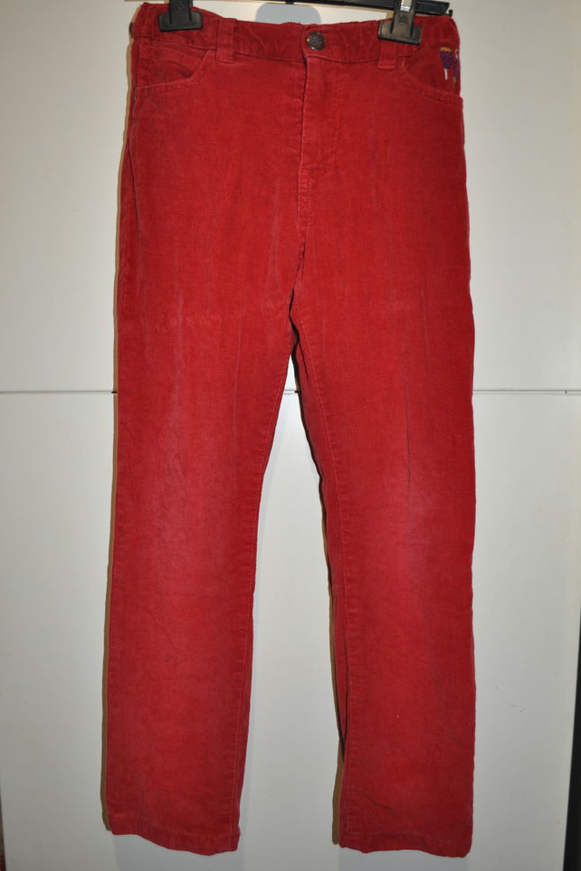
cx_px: 285
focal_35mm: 28
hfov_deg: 46.4
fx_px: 678
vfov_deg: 65.5
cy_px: 436
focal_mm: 18
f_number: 3.5
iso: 800
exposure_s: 1/60
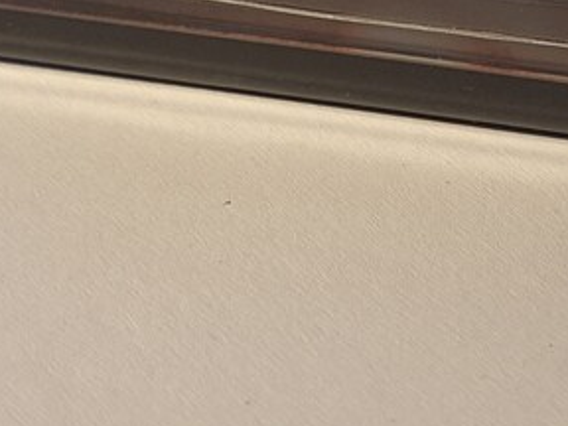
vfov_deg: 15.3
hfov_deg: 20.4
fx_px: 1575
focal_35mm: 96
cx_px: 286
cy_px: 110
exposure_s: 1/50
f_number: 1.8
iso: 125
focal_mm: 5.54
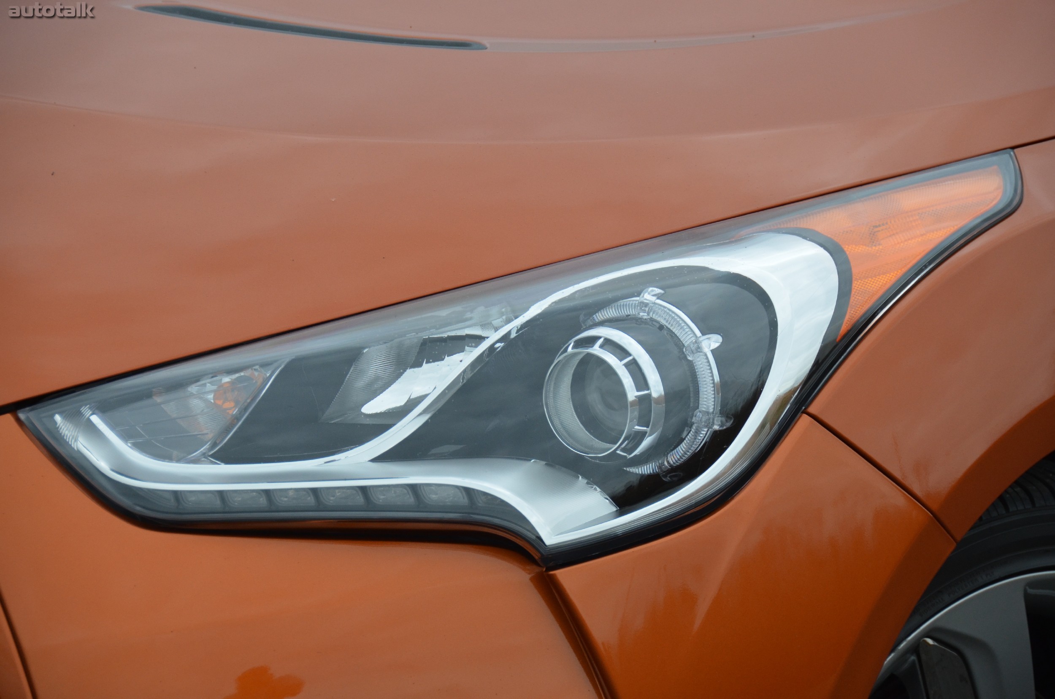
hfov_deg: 13.1
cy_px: 350
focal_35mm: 158
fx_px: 4606
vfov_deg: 8.7
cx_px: 528
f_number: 5.3
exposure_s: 1/1000
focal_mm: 105
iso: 800
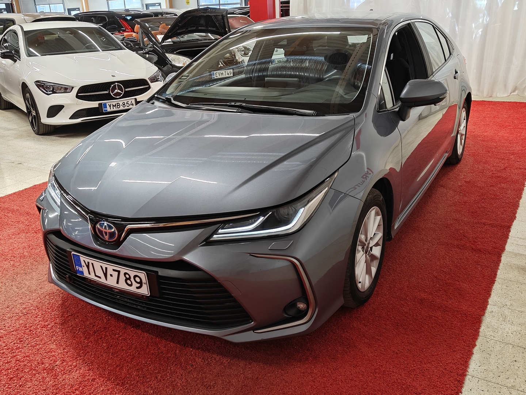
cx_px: 263
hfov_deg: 55.4
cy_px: 198
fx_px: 501
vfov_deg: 42.9
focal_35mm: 33
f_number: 1.8
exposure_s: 1/100
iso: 100
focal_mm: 5.59
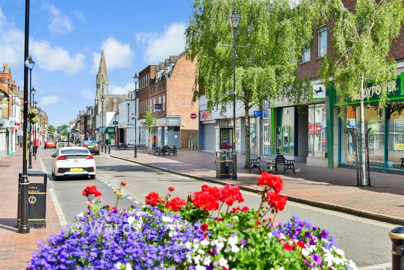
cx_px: 202
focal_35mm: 48
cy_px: 135
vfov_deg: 28.1
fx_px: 539
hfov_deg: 41.1
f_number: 8
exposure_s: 1/250
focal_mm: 32
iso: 250
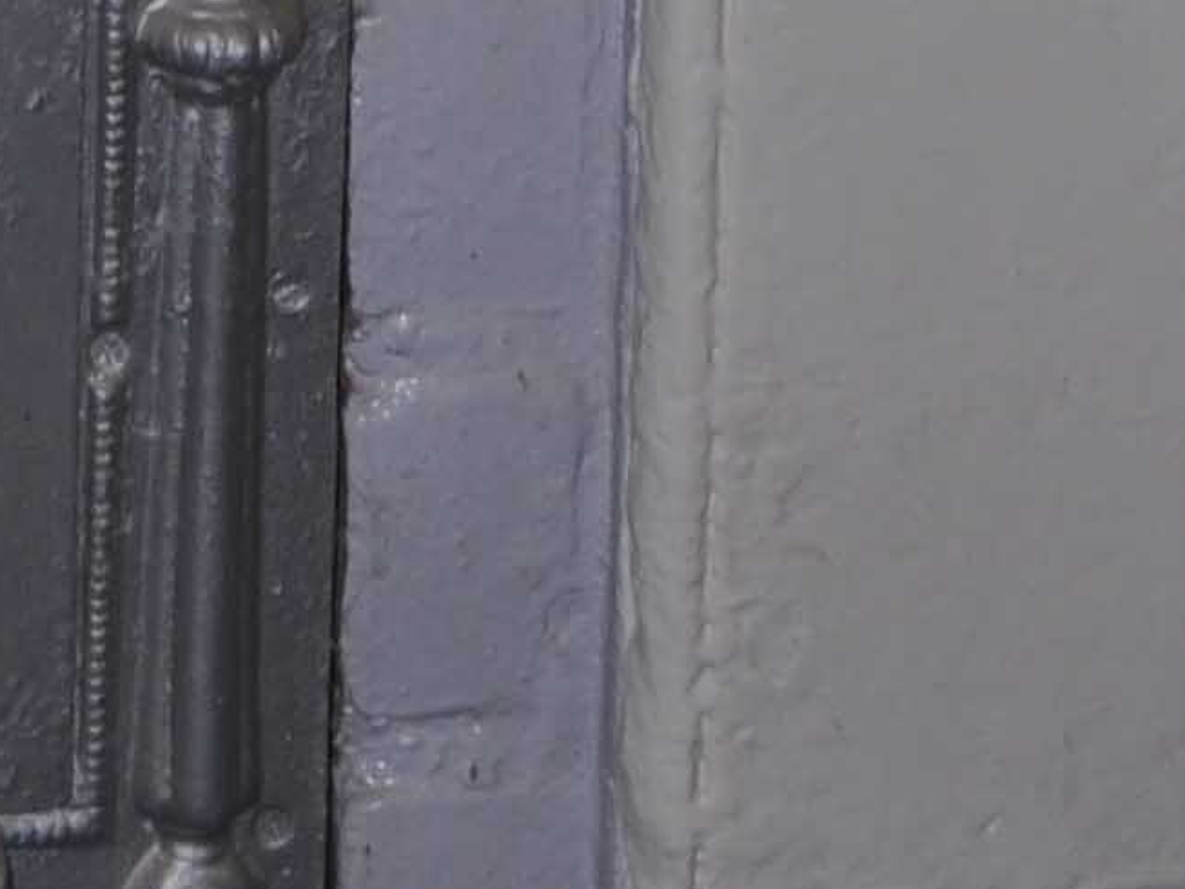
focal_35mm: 227
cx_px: -1027
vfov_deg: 5.8
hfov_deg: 8.4
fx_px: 7772
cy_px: -2250
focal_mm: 24
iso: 250
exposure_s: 1/60
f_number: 3.8
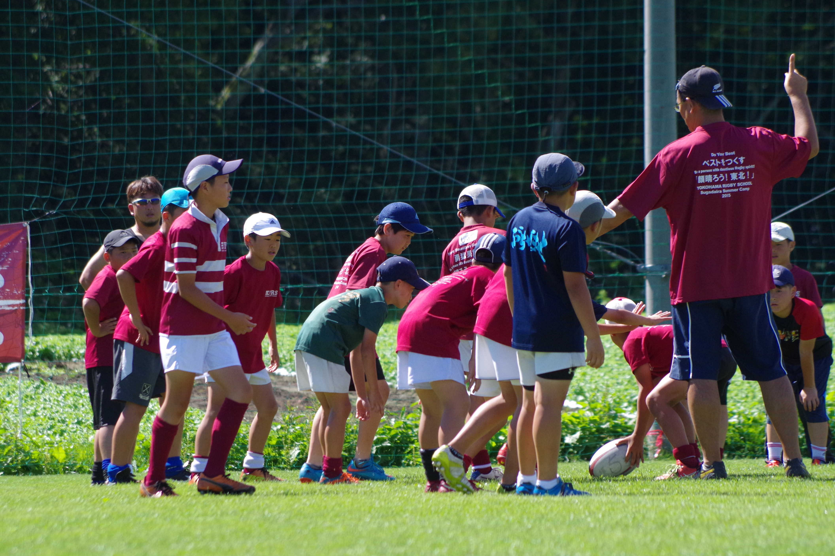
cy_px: 278
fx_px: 10437
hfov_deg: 4.6
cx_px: 418
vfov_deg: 3.1
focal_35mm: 450
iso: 800
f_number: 8
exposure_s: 1/1000
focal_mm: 300
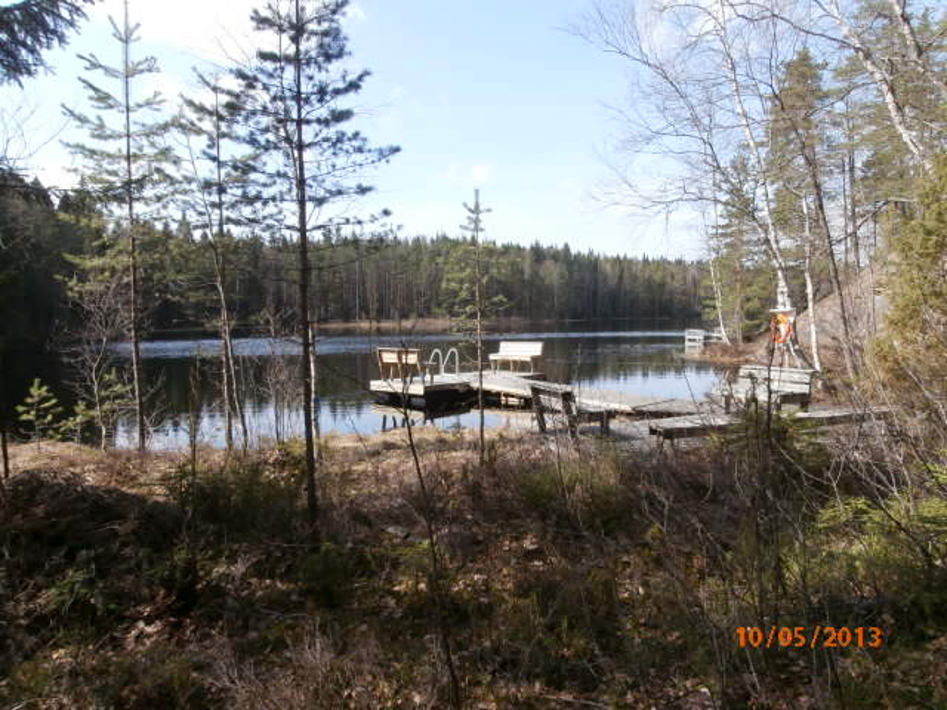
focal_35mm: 24
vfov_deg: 56.8
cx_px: 474
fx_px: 657
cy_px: 355
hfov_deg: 71.6
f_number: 7.9
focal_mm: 4.2
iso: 100
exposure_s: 1/80
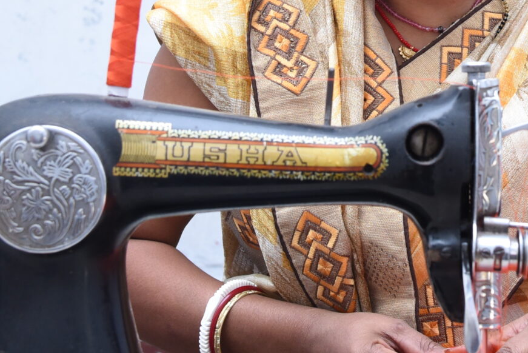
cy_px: -2
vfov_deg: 14.3
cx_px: 436
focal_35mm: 94
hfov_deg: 21.4
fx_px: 1380
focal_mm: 32
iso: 1250
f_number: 6.3
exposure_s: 1/160
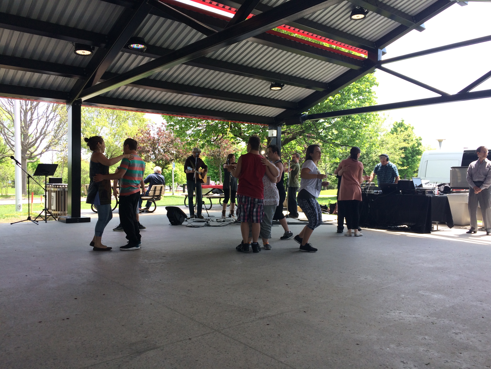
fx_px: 411
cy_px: 184
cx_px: 246
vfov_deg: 48.2
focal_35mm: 29
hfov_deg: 61.7
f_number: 2.2
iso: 32
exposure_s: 1/345
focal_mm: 4.15
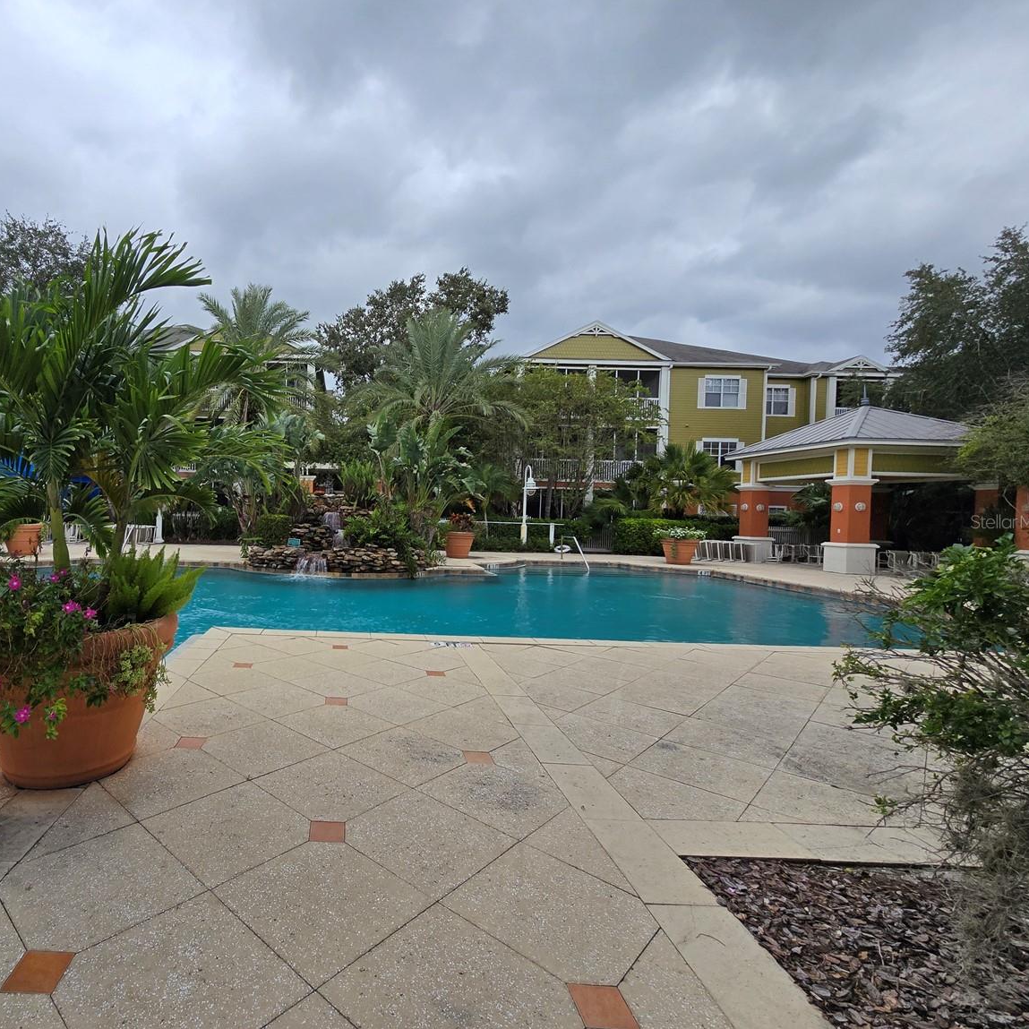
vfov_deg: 87.4
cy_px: 521
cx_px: 339
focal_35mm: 16
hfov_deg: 84.2
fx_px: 538
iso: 50
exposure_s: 1/1957
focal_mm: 2.2
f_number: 2.2
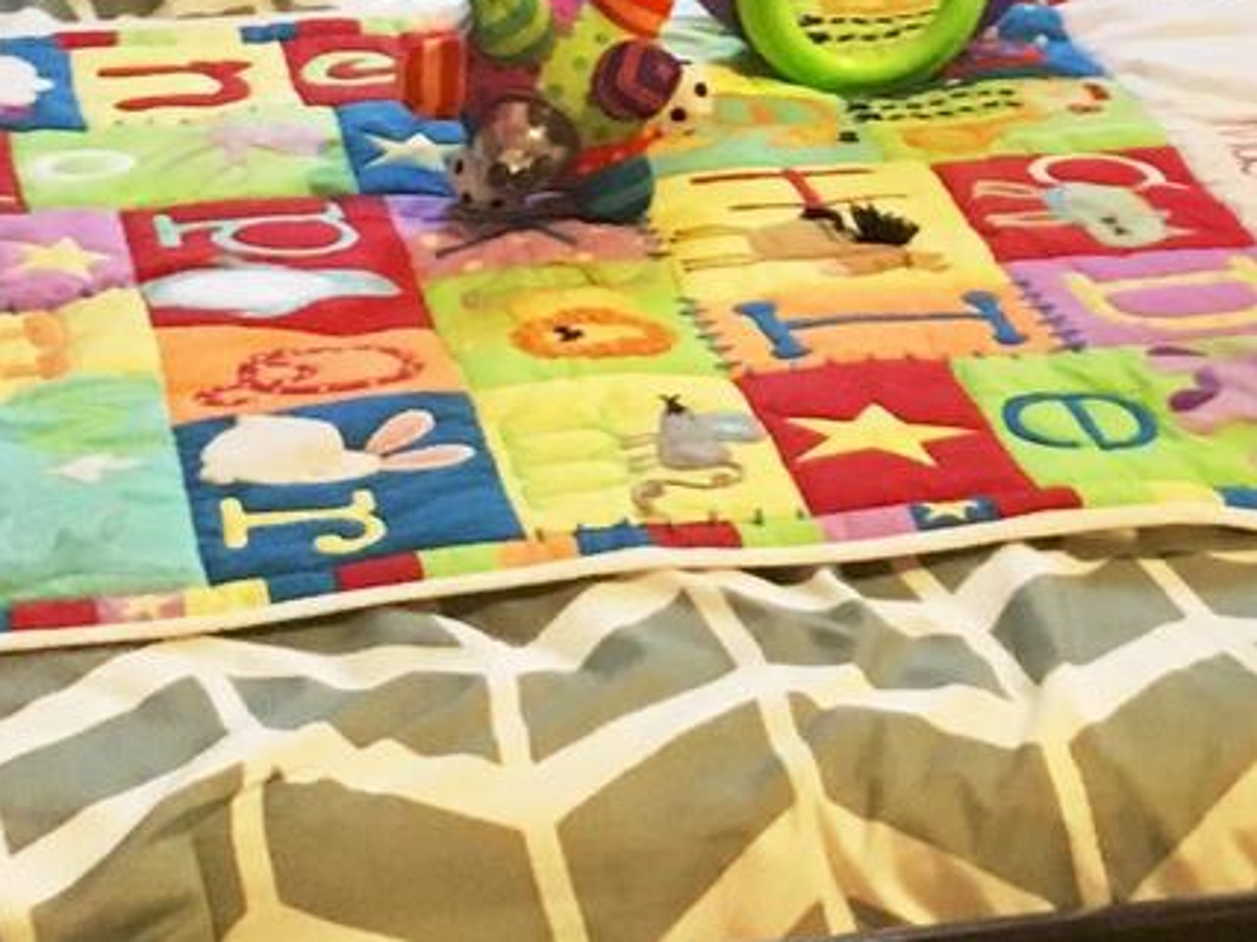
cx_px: 1166
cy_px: -41
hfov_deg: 14.0
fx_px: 5046
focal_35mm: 139
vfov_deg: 10.6
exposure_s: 1/20
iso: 200
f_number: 2.2
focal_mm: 4.15
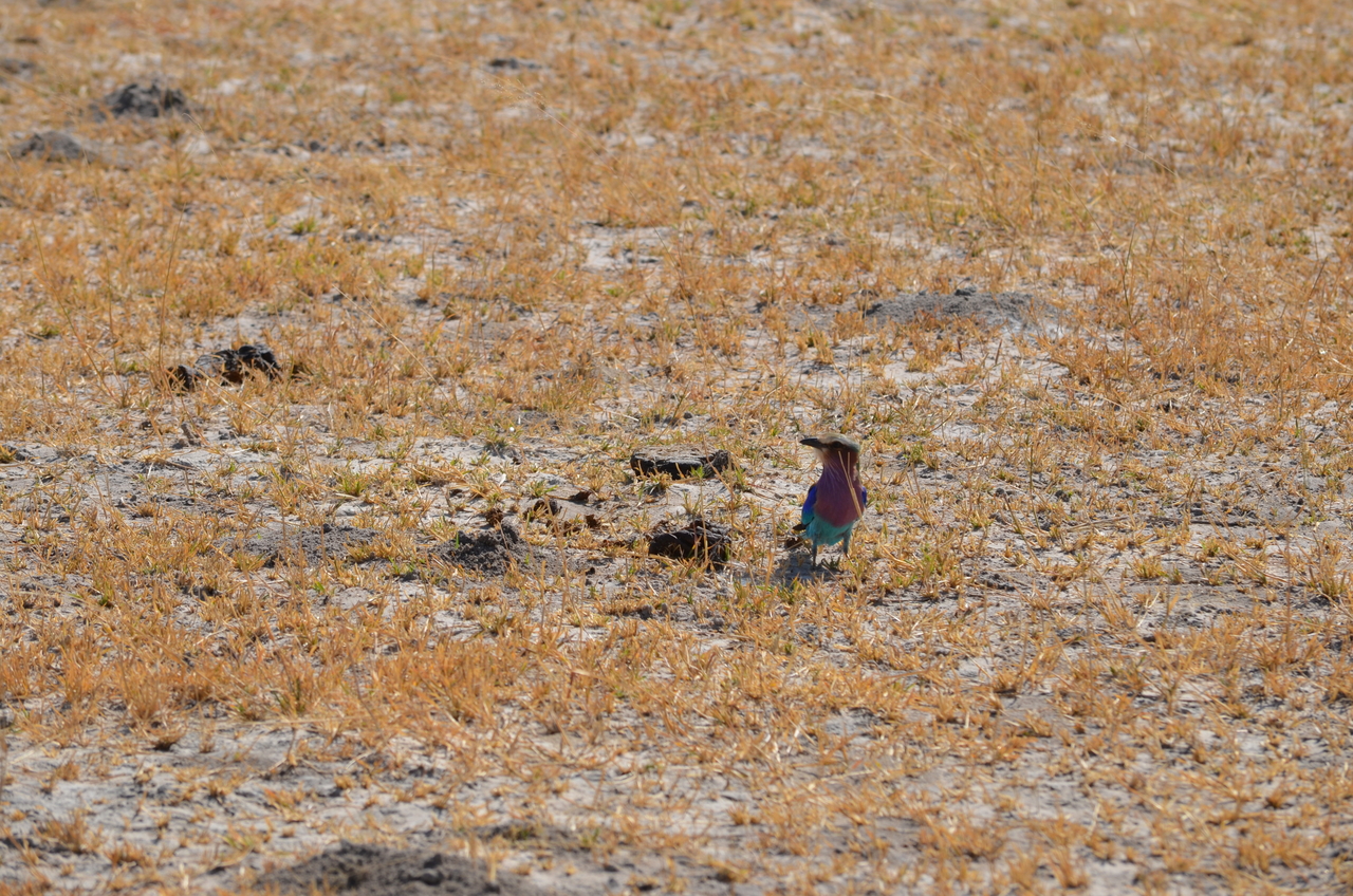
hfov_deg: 8.1
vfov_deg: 5.4
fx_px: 9565
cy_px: 448
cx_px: 676
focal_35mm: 255
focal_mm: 170
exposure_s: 1/800
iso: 200
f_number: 7.1
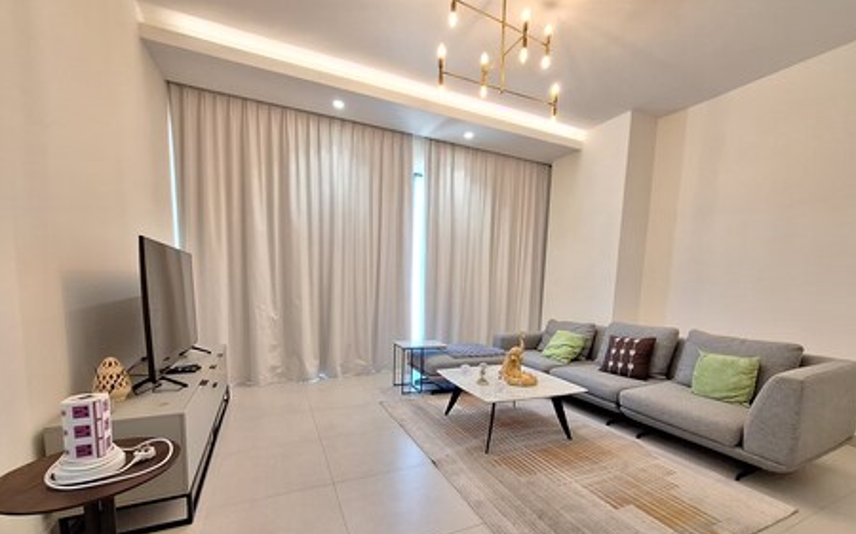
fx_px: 327
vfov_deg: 77.7
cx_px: 429
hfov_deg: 105.3
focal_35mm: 14
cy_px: 320
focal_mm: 1.74
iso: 200
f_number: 2.2
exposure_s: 1/33
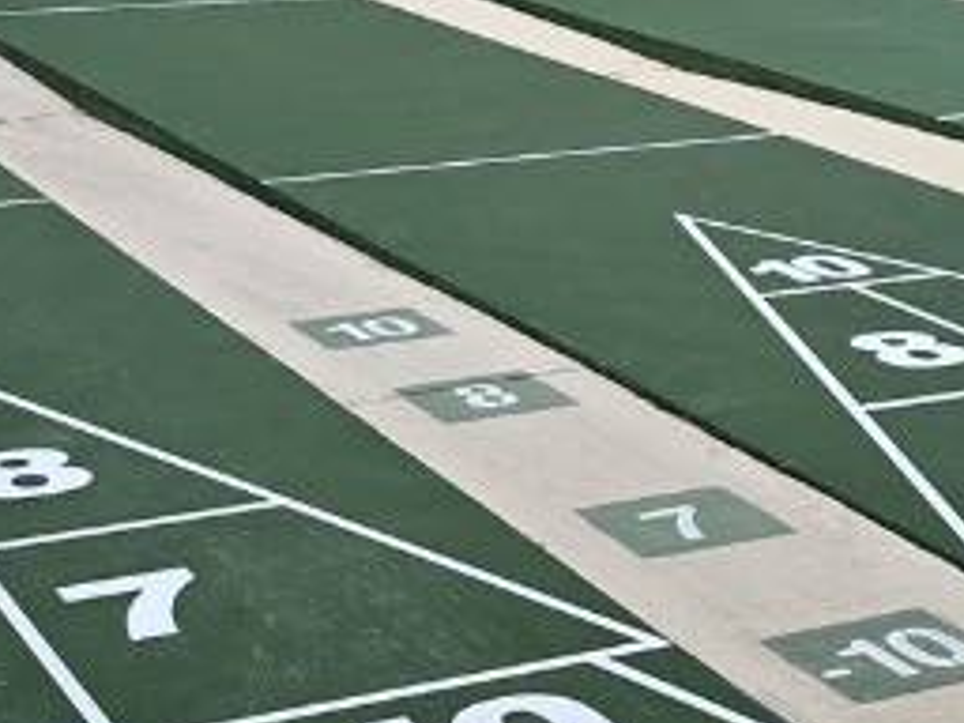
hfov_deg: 21.3
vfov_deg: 15.9
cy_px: 117
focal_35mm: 92
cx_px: 580
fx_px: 2562
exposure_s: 1/129
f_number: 1.7
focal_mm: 6.3
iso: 12
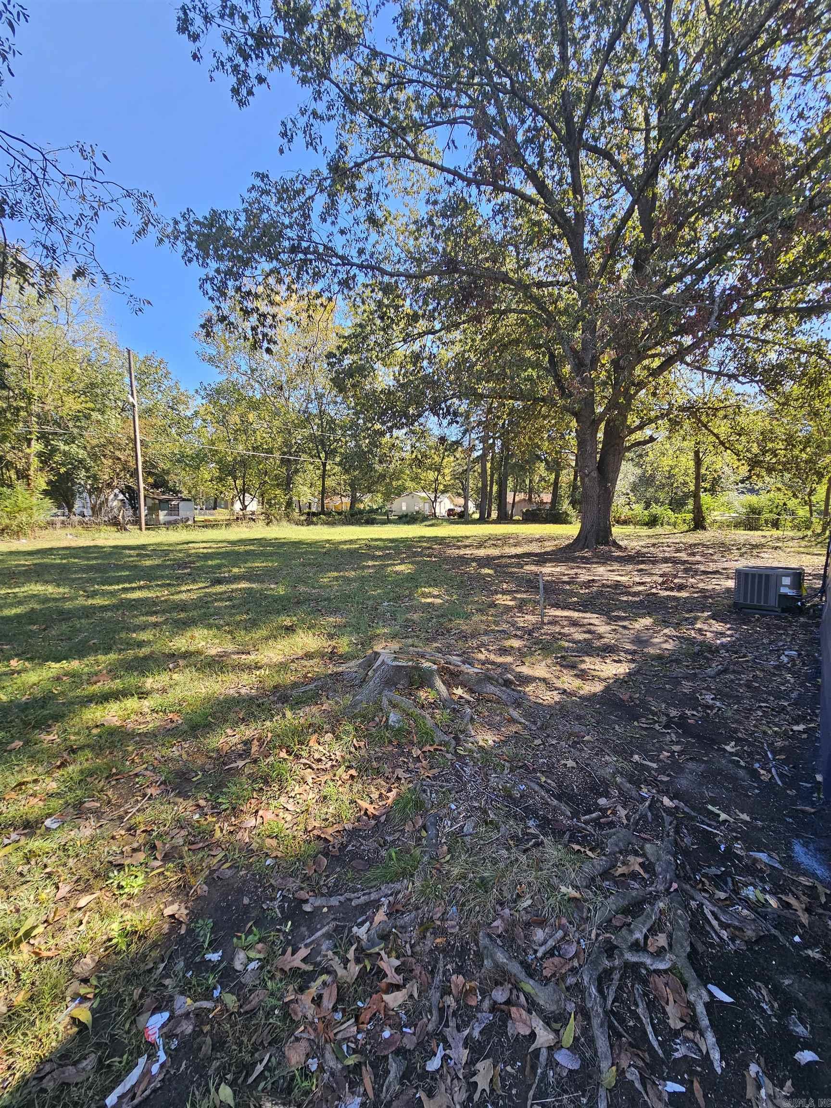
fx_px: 416
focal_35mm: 13
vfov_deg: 106.2
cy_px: 554
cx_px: 416
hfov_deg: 89.9
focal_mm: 2.2
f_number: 2.2
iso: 50
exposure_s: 1/359
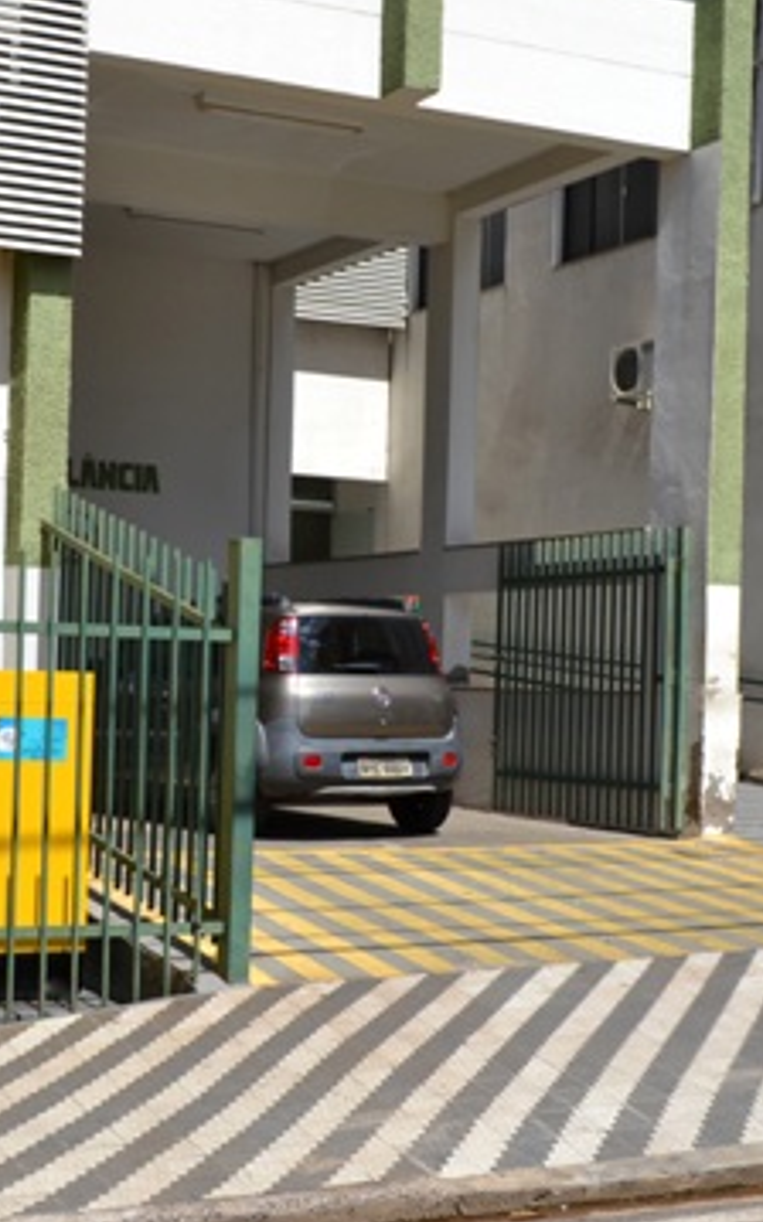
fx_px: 1999
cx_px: 259
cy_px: 635
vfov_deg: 34.0
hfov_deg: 21.5
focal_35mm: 60
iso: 100
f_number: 9
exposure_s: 1/320
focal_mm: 22
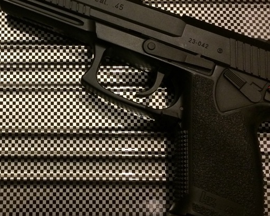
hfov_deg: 32.6
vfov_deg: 27.0
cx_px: 53
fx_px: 447
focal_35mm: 56
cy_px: 75
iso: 320
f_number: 2.2
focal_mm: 4.15
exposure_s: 1/24
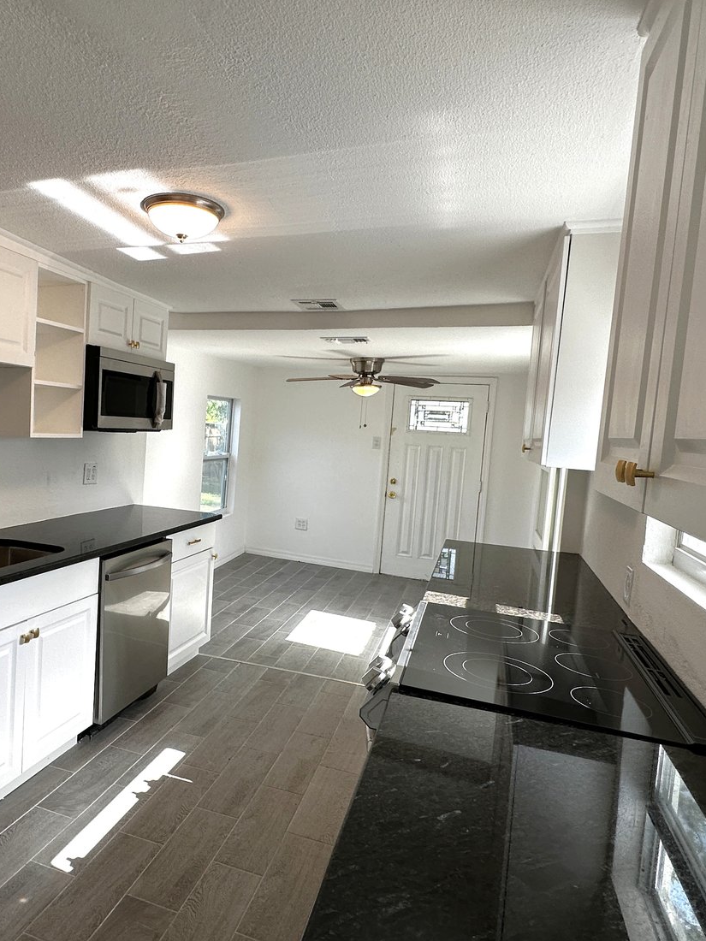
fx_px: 598
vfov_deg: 76.4
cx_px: 238
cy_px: 469
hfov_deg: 59.7
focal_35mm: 22
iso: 50
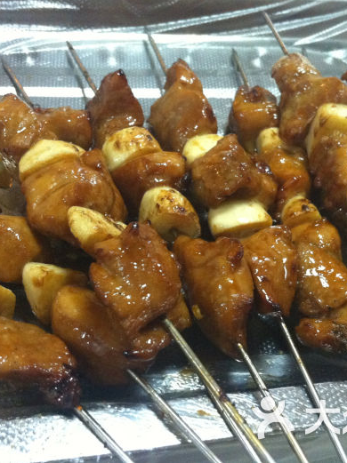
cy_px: 232
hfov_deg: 30.8
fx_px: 629
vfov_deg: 40.5
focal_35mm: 47
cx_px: 164
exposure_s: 1/15
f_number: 2.8
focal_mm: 3.85
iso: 500
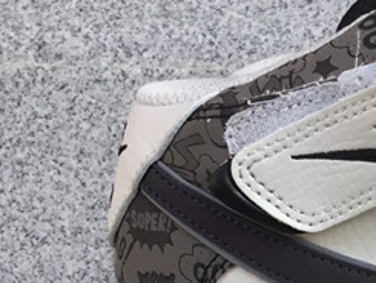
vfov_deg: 12.3
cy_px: 450
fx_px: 1239
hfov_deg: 15.7
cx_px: 583
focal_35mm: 114
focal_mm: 3.3
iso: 25
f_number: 2.4
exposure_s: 1/137
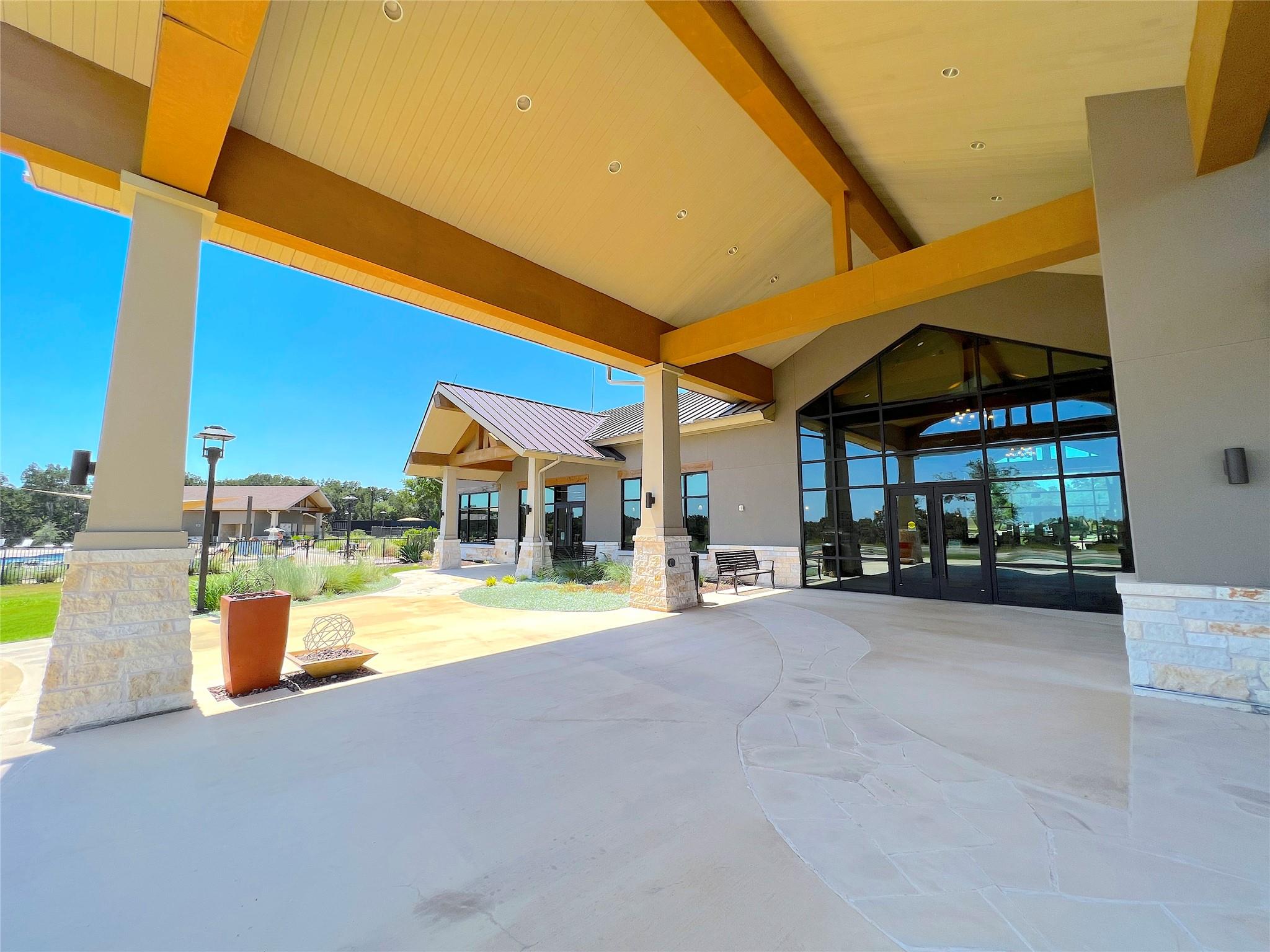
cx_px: 635
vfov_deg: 89.9
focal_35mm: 13
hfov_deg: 106.2
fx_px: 477
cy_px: 476
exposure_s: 1/1206
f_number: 1.8
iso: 32
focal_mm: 1.57
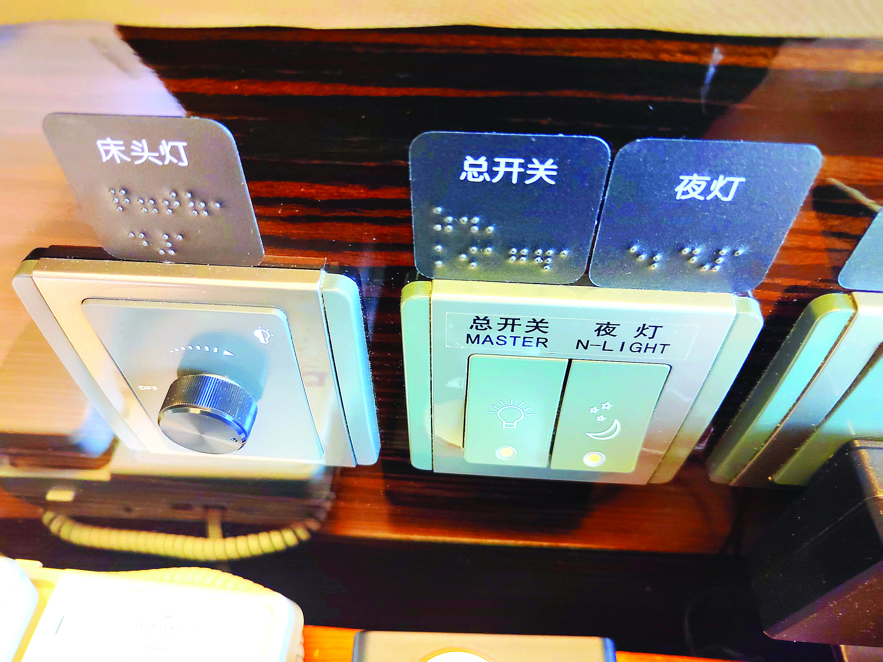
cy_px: 331
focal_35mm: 23
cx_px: 442
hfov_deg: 73.9
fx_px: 587
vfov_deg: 58.9
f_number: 1.9
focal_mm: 5.52
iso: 1869
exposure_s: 1/33.3
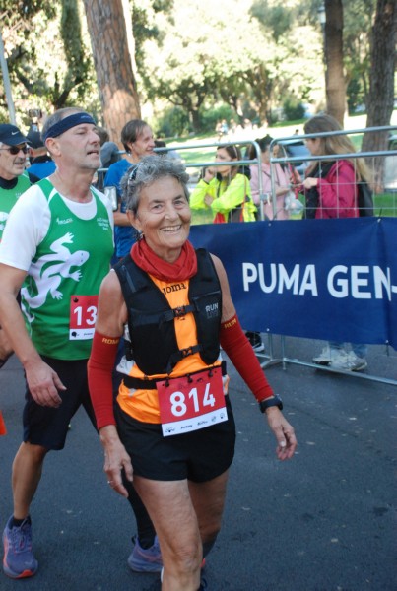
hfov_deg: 23.9
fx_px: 938
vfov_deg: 35.0
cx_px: 198
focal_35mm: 57
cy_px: 296
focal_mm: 38
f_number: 4.5
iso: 1000
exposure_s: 1/200
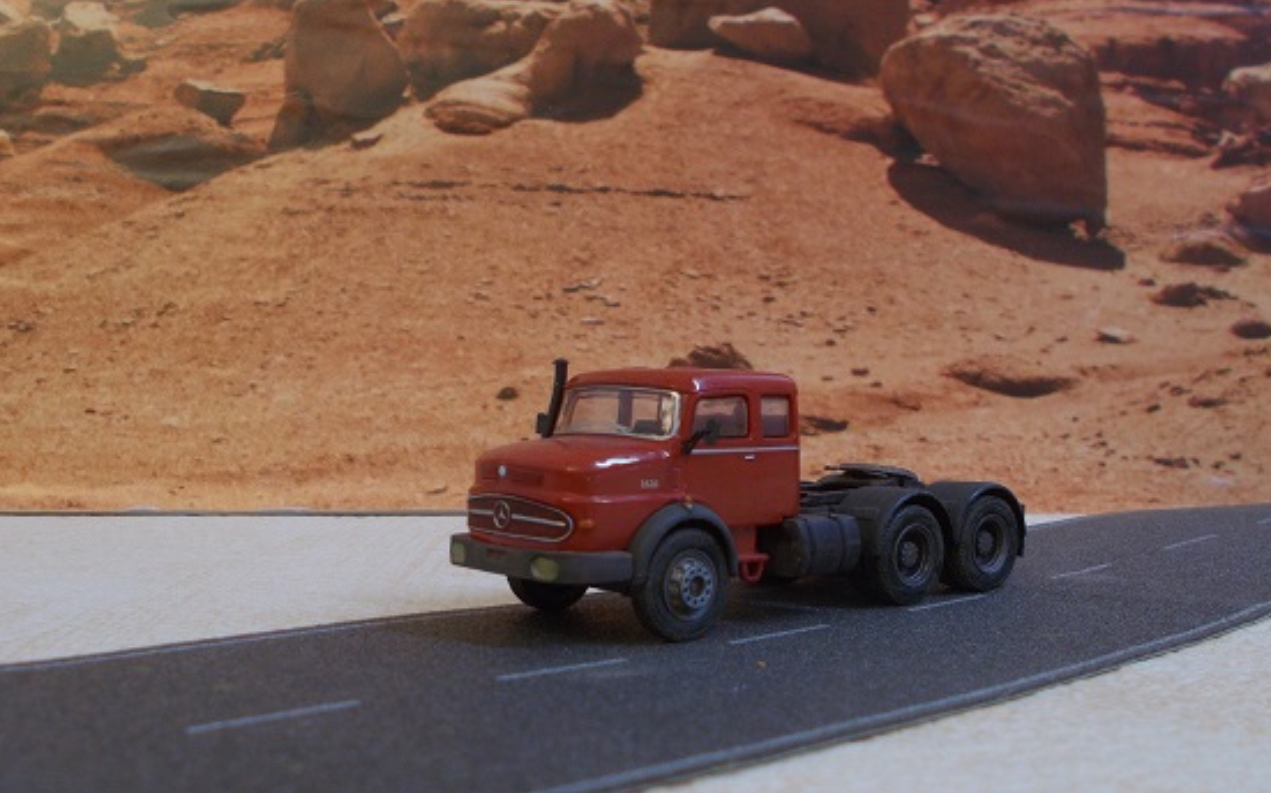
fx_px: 1385
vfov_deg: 31.9
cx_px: 618
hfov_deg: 49.3
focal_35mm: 40
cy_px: 482
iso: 100
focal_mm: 4.6
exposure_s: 1/25
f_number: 3.2
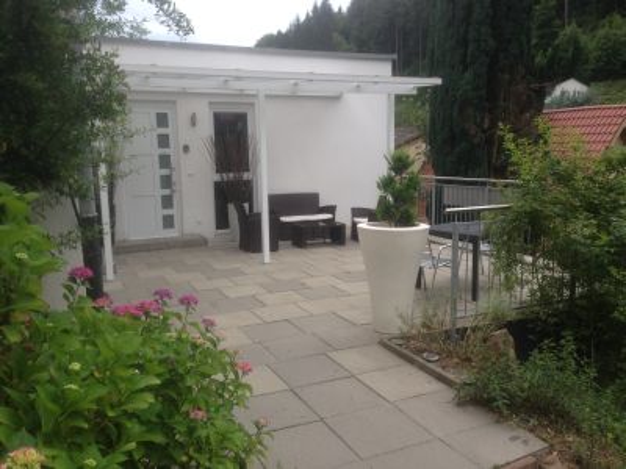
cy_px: 234
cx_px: 313
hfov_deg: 55.4
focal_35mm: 33
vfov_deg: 42.9
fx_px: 597
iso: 50
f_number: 2.4
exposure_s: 1/120
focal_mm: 4.12
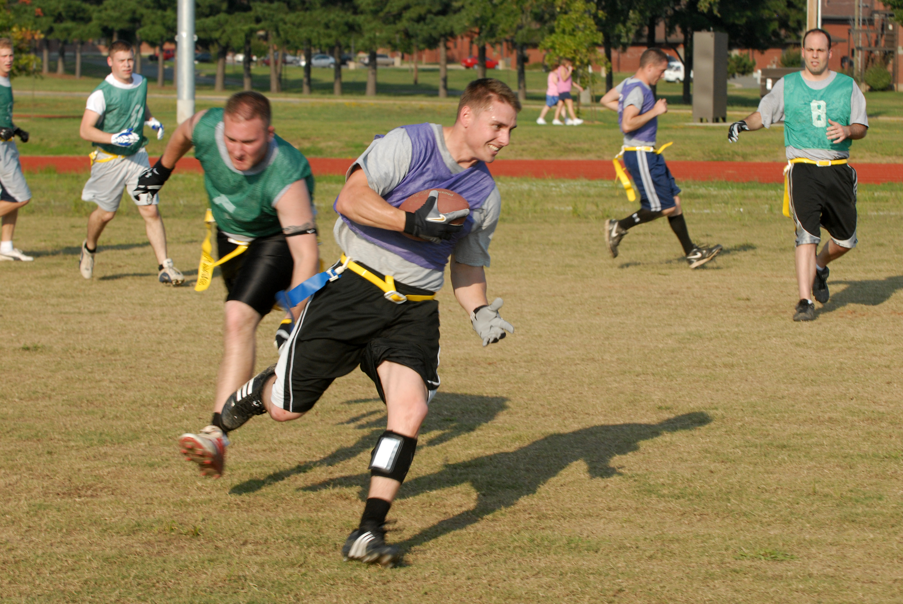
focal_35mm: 123
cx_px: 452
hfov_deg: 16.6
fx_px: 3089
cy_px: 302
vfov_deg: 11.2
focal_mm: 82
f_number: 8
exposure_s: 1/200
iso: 320
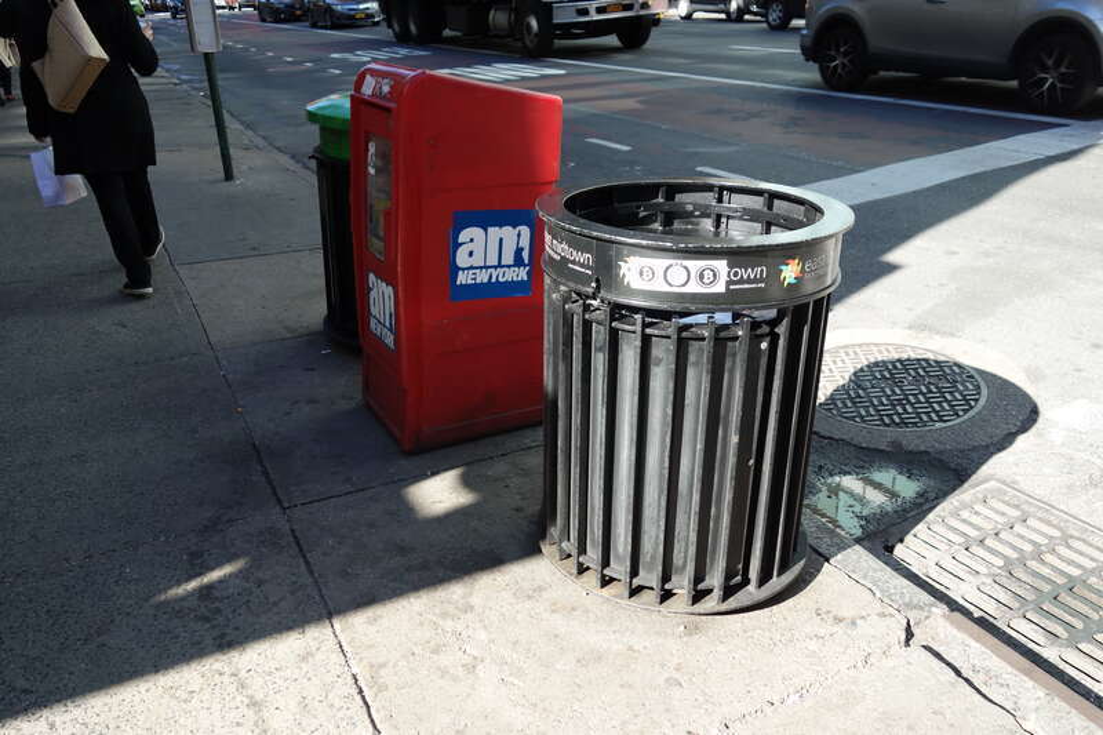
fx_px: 858
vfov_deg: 46.4
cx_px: 552
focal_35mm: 28
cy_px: 368
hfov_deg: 65.5
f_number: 3.2
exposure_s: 1/250
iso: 125
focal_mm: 10.4
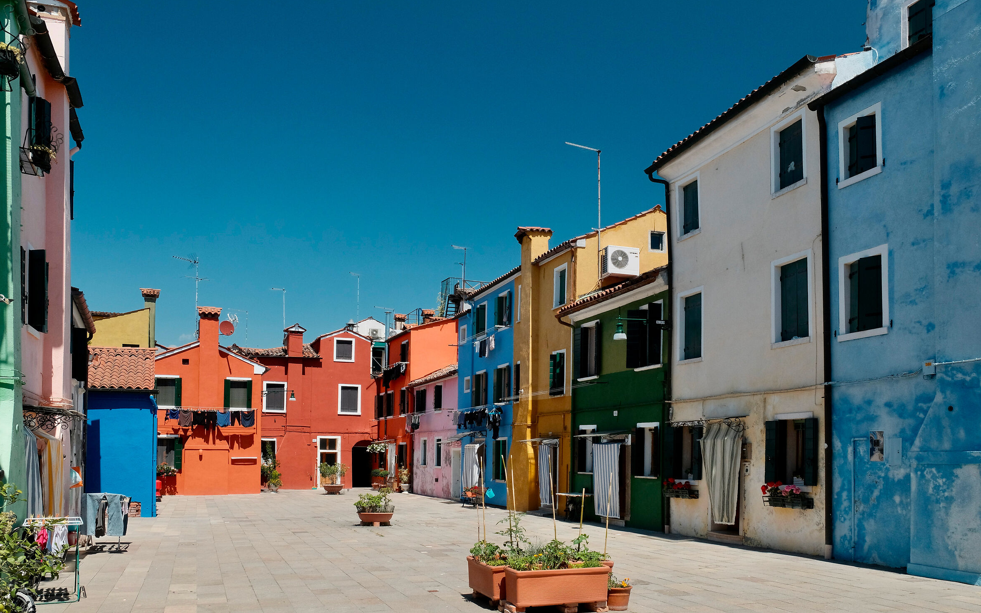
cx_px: 487
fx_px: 749
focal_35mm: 28
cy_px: 300
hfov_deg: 66.5
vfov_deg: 44.5
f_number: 8
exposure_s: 1/500
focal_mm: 18
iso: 800
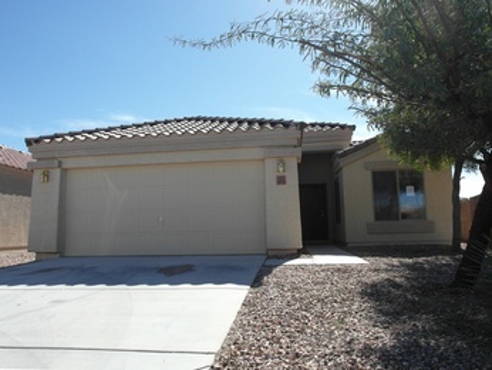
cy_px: 185
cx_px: 246
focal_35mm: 24
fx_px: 341
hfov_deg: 71.6
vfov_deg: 56.9
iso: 80
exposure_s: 1/500
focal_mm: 5.2
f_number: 4.4
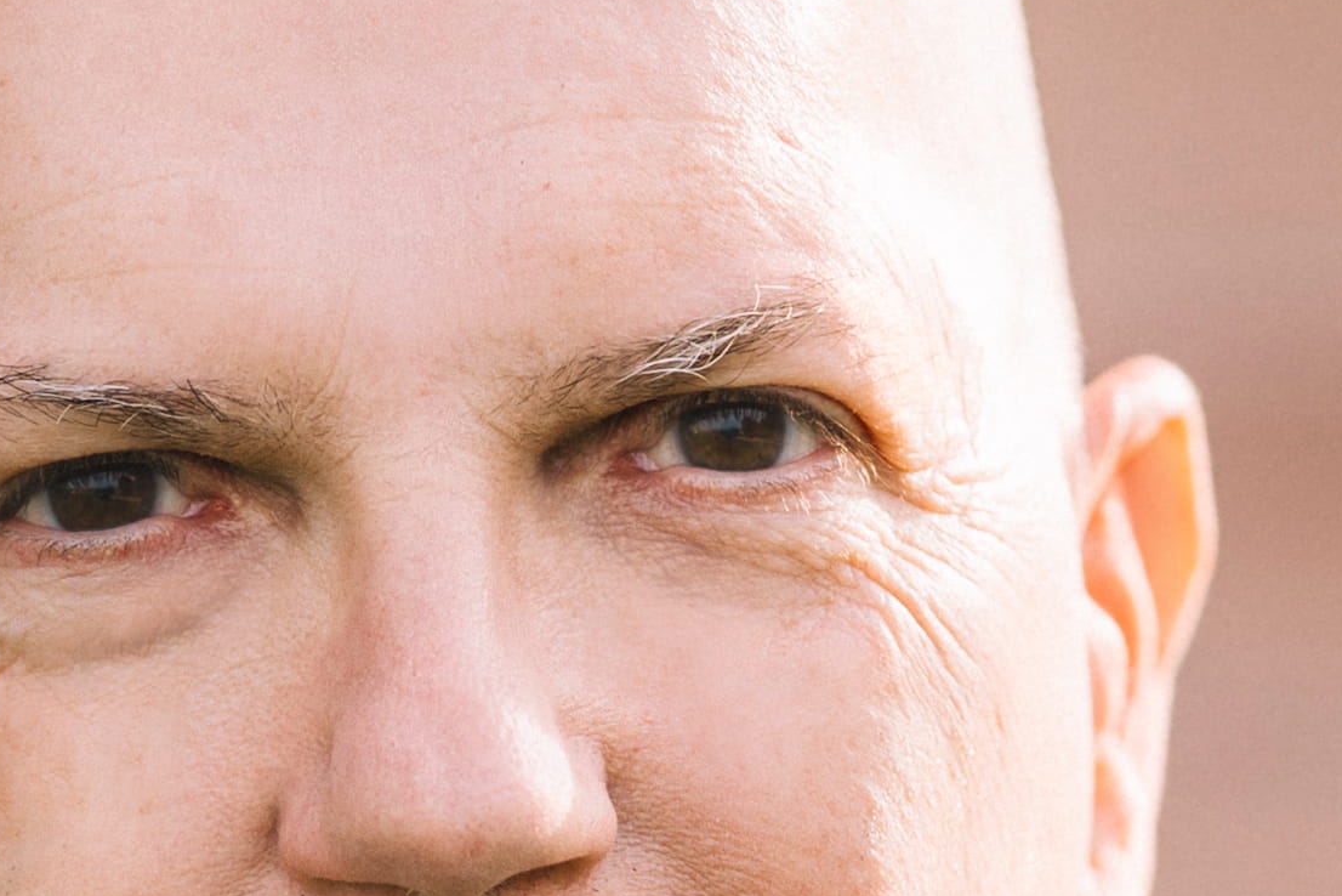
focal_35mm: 461
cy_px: 1463
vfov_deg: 3.0
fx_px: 17188
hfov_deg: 4.5
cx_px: -198
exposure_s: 1/1000
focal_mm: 85
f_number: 2
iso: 125
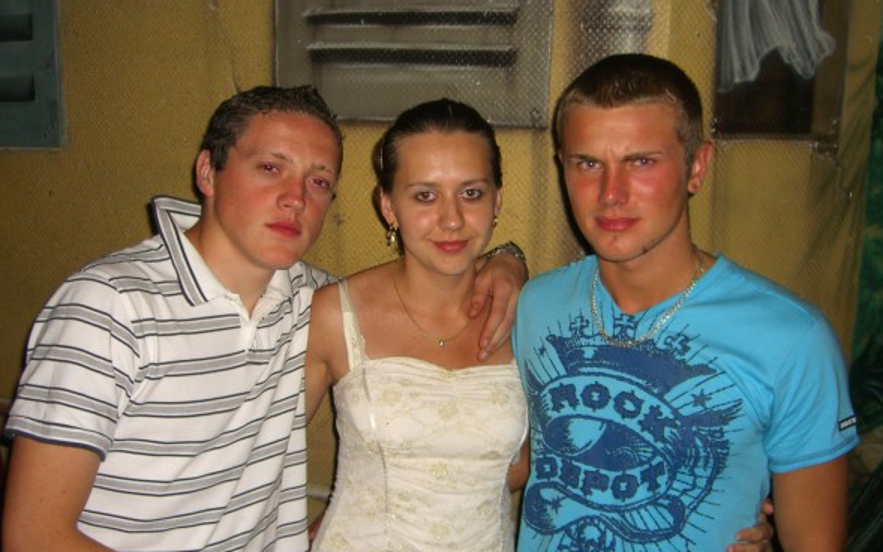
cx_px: 441
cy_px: 298
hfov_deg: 48.2
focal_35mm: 41
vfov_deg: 31.2
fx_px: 987
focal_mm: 7.9
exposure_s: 1/60
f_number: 2.8
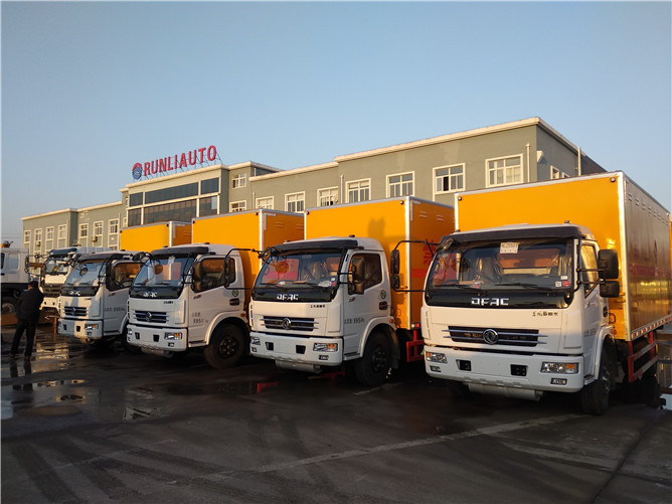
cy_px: 252
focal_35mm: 26
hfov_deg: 67.3
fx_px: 505
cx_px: 336
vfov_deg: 53.1
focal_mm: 3.81
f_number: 2.2
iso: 100
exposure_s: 1/329
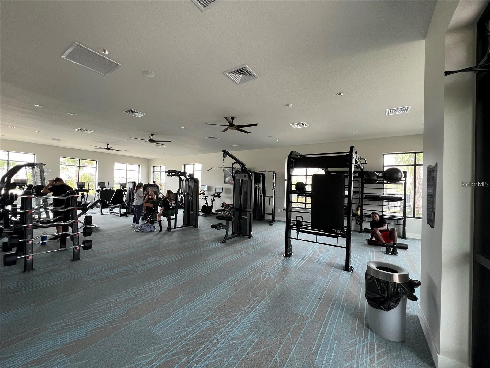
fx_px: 184
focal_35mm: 13
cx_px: 245
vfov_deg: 89.9
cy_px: 184
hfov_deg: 106.2
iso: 100
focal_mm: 1.57
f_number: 1.8
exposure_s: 1/99
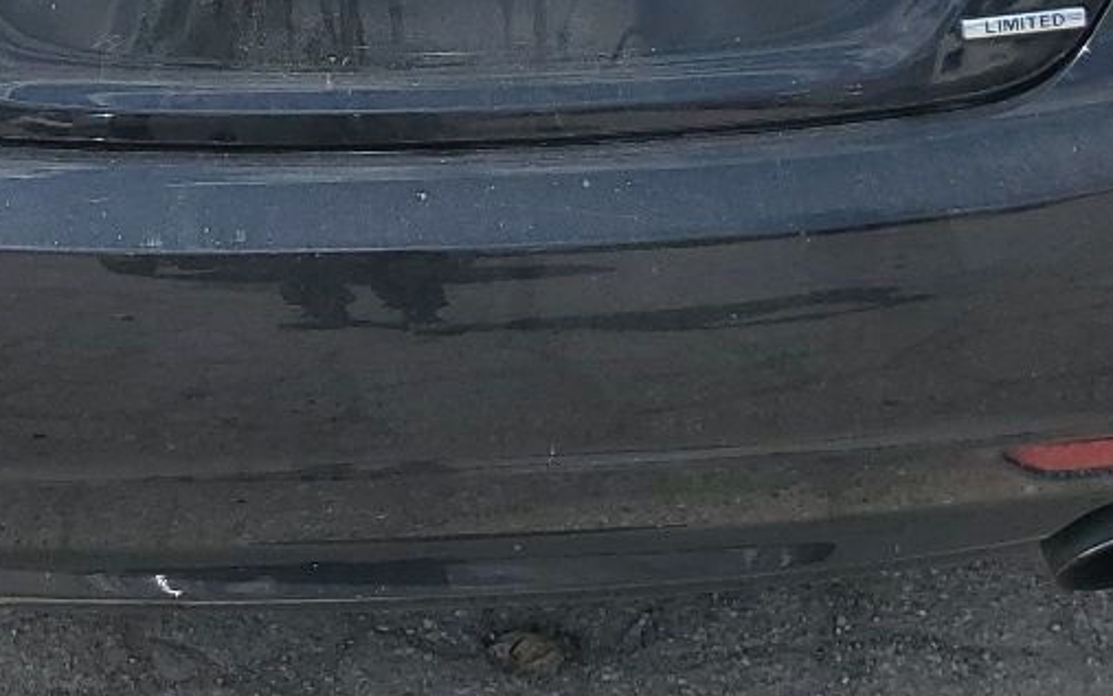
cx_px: 406
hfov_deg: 23.7
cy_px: -233
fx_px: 2639
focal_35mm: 87
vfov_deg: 14.3
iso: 50
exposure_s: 1/3333
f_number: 1.5
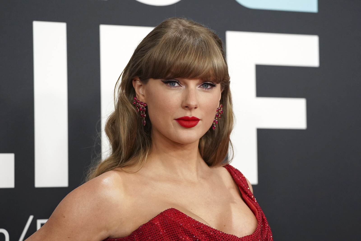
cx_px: 180
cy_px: 120
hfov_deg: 15.0
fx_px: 1374
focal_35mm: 137
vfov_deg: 10.0
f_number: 5.6
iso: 4000
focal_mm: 137
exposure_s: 1/640
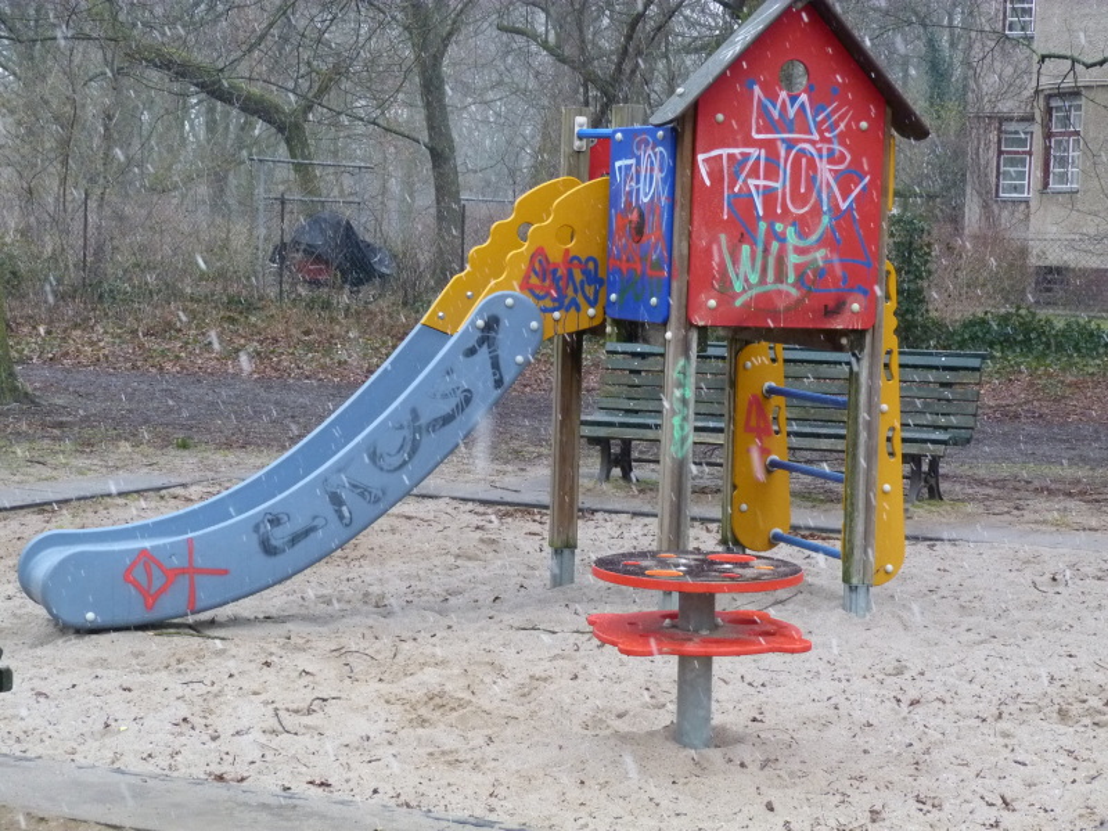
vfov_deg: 19.1
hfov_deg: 25.3
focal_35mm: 77
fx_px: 2465
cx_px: 554
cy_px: 416
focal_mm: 13.8
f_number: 3.3
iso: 400
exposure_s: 1/125
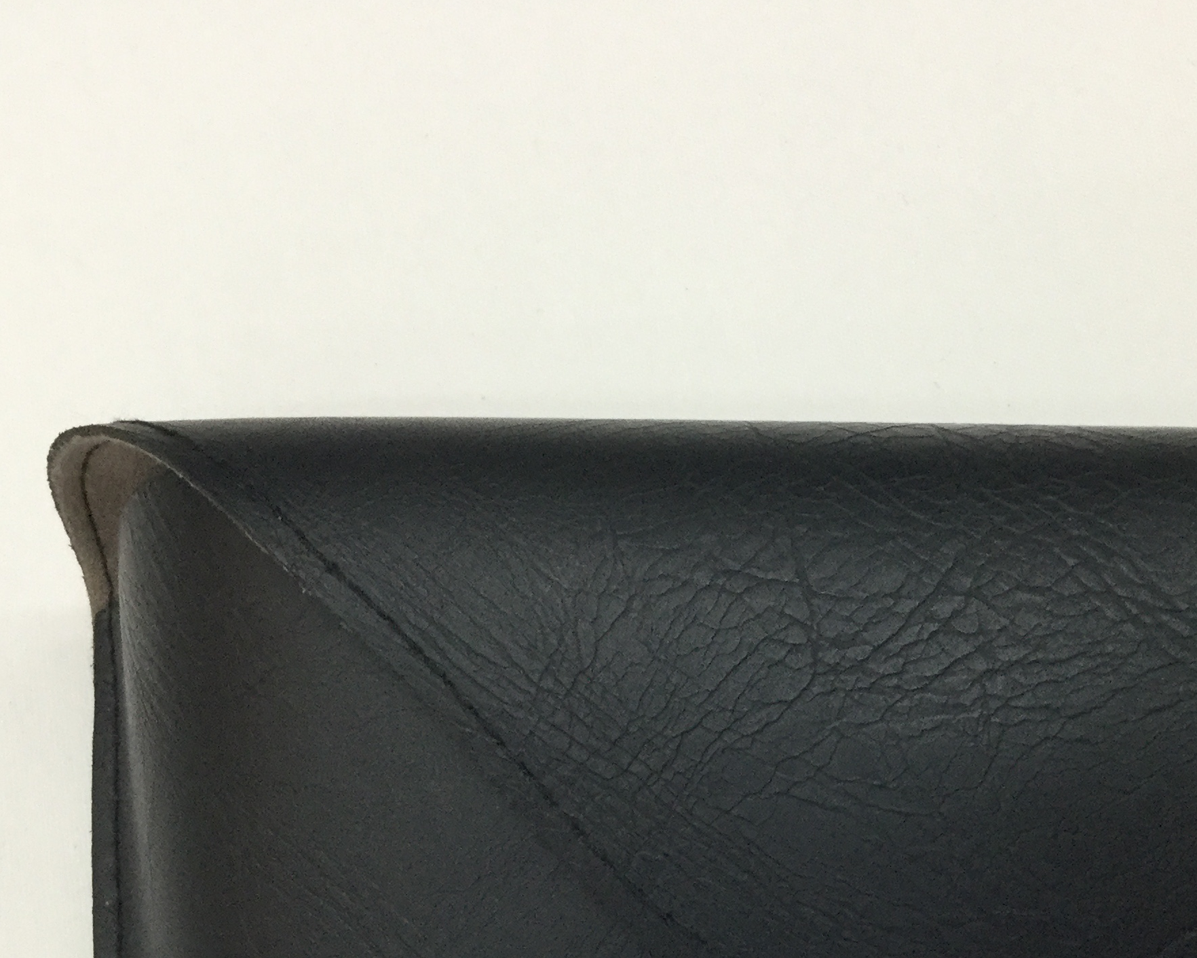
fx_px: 1984
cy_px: 823
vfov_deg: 26.4
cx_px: 824
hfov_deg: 33.2
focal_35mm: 56
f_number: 2.4
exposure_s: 1/33
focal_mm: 3.3
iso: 50
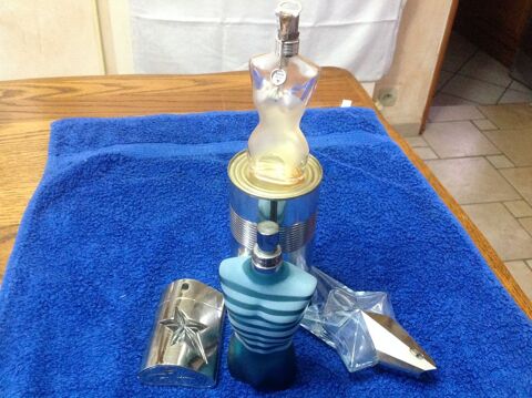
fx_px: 537
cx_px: 266
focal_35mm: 35
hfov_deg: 52.7
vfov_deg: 40.6
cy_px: 199
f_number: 2.4
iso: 400
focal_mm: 4.28
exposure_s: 1/15
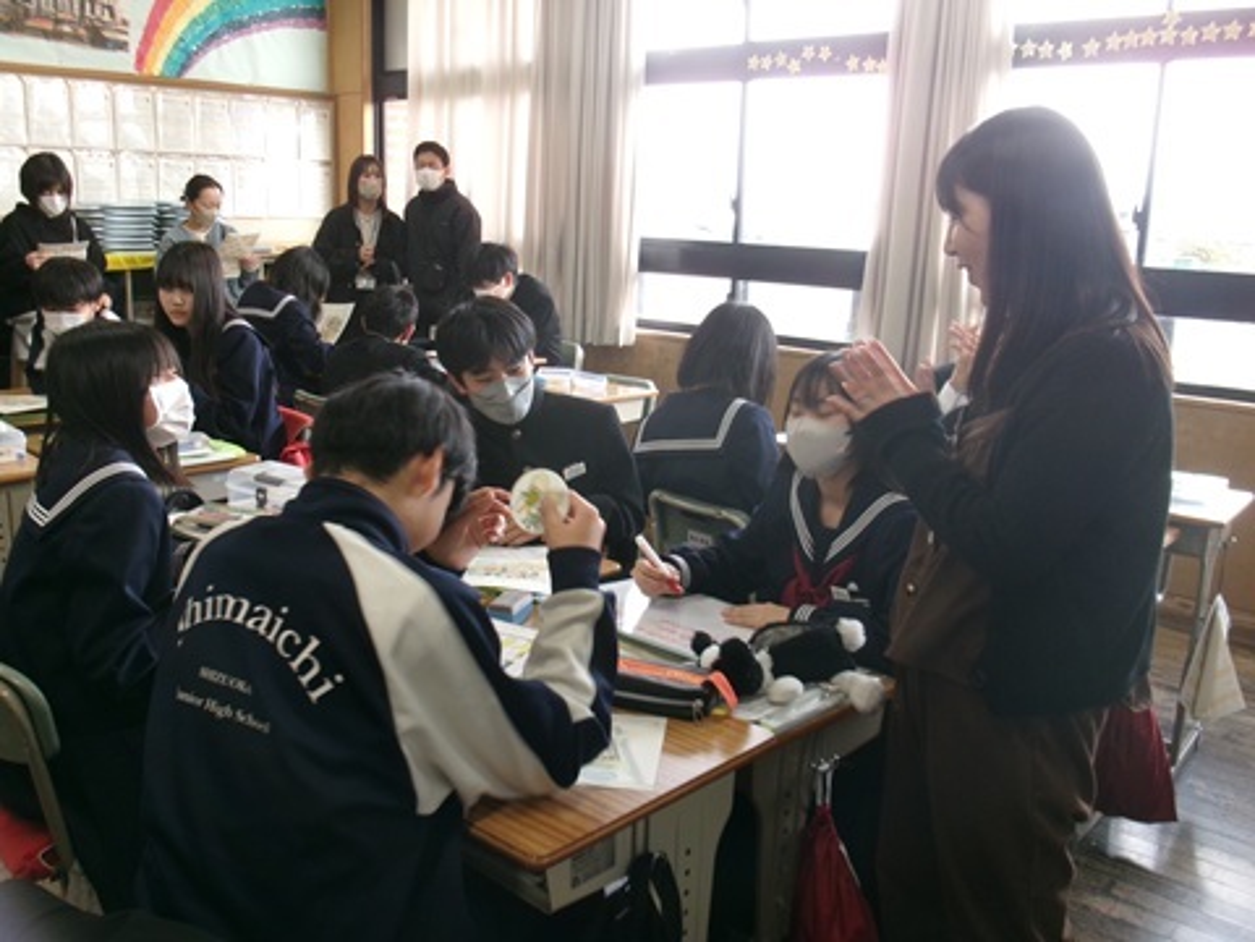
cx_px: 628
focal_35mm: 36
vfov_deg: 39.7
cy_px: 471
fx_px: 1305
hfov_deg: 51.4
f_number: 4.5
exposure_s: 1/34
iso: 135
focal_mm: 6.4
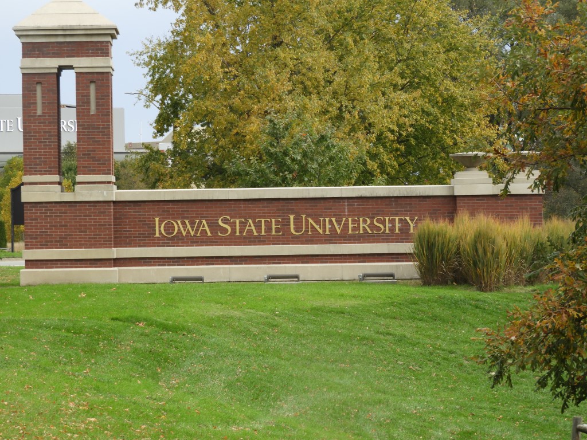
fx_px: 2883
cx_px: 294
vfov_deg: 8.7
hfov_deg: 11.6
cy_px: 220
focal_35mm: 170
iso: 100
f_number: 5.2
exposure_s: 1/125
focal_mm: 30.5
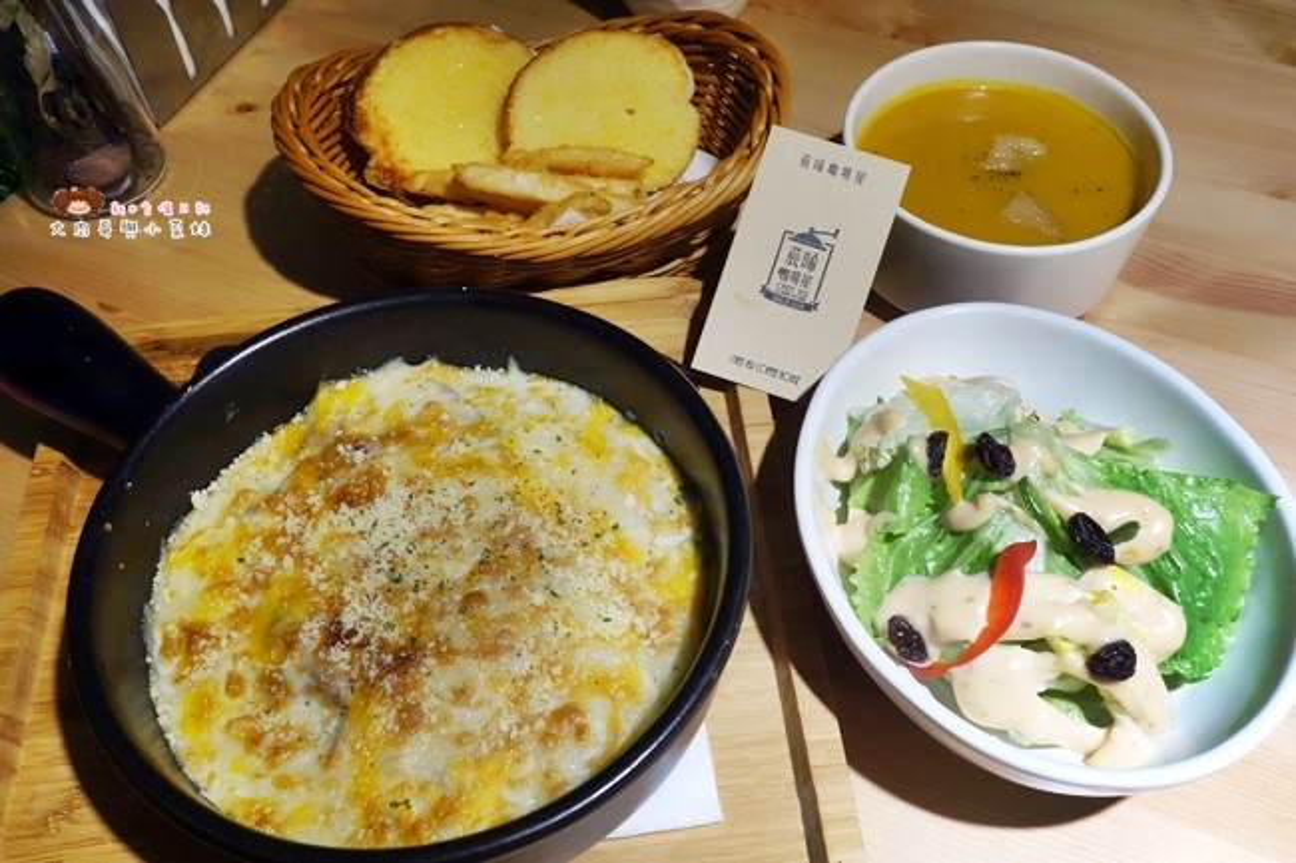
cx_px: 648
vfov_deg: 39.9
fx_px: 1188
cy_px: 432
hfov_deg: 57.2
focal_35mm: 33
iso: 640
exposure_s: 1/40
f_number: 6.3
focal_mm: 12.32
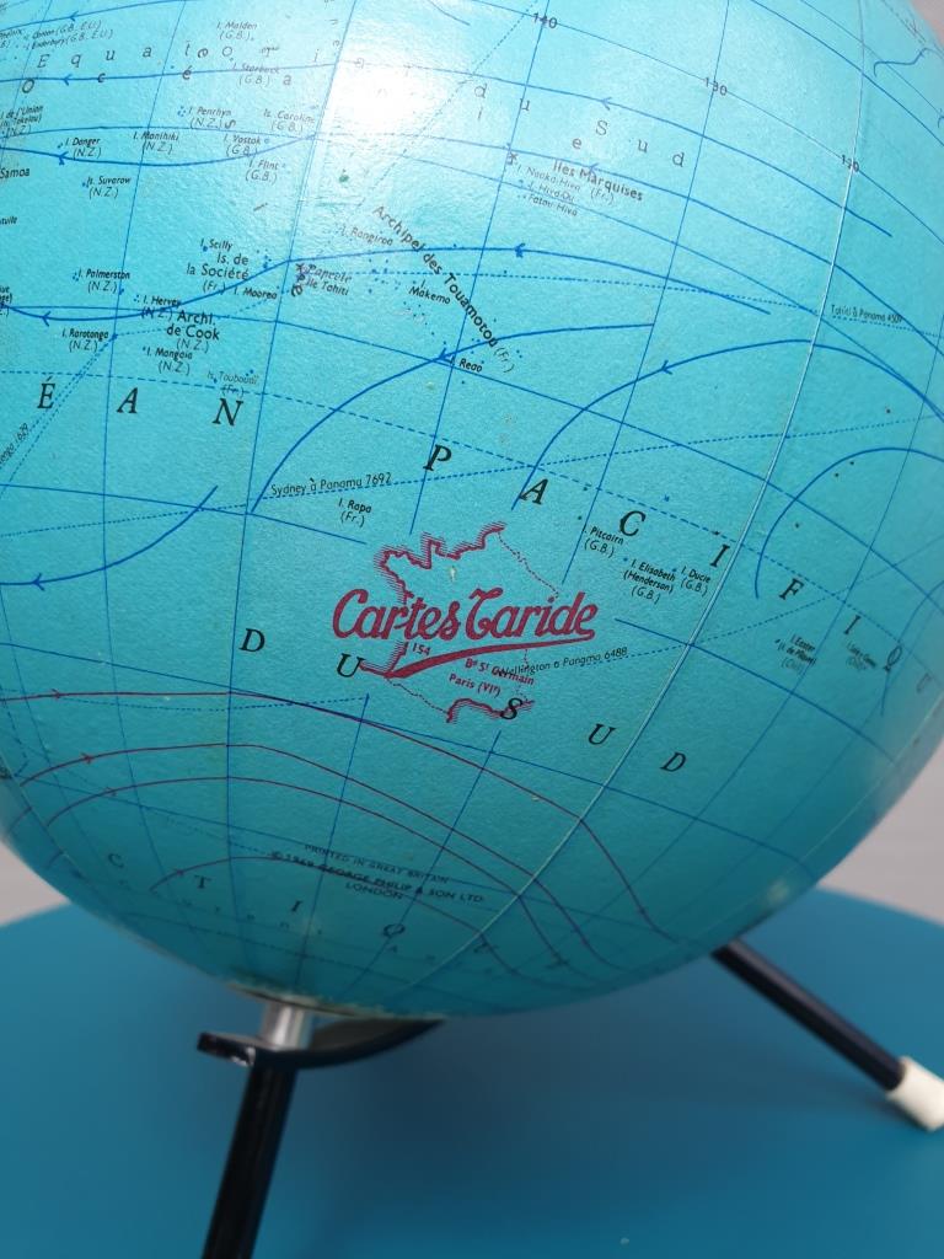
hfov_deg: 53.1
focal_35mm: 26
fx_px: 945
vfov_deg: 67.3
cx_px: 472
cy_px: 630
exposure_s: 1/393
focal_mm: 4.3
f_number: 2.4
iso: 50
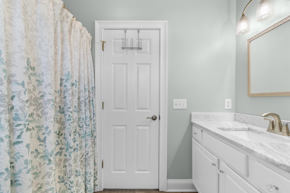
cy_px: 96
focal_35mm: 15
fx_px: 121
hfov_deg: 100.4
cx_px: 145
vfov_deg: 77.3
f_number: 4.5
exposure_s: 1/13
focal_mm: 10
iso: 100
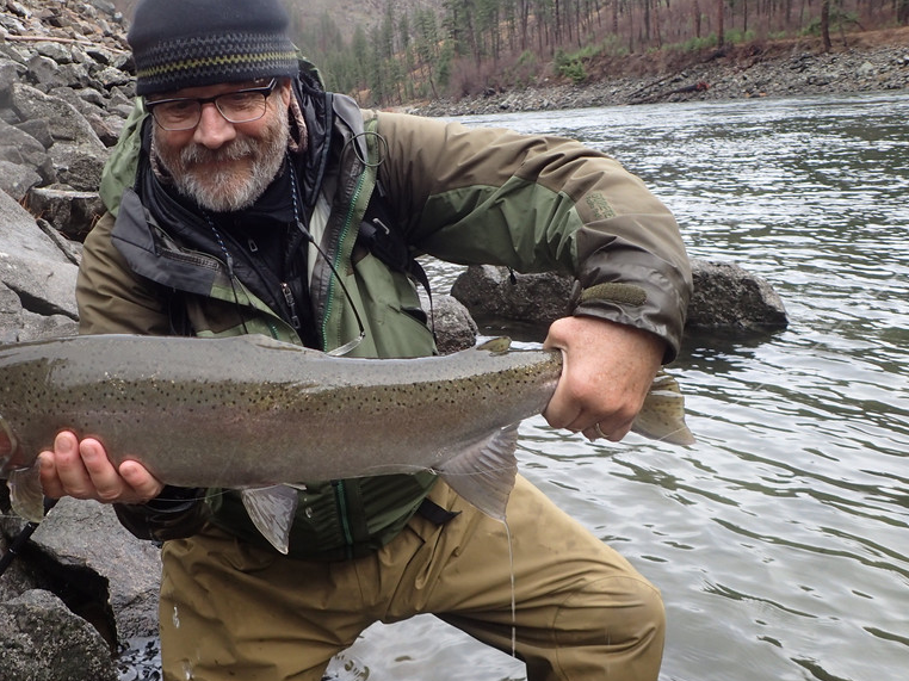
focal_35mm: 35
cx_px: 324
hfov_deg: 51.9
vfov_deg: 40.7
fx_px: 919
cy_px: 323
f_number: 2.8
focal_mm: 4.5
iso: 100
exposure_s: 1/125
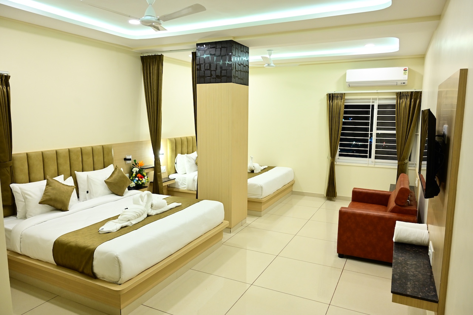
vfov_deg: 49.5
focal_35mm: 26
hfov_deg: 69.4
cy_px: 158
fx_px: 341
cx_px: 236
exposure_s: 1/60
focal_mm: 26
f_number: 4.5
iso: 1250
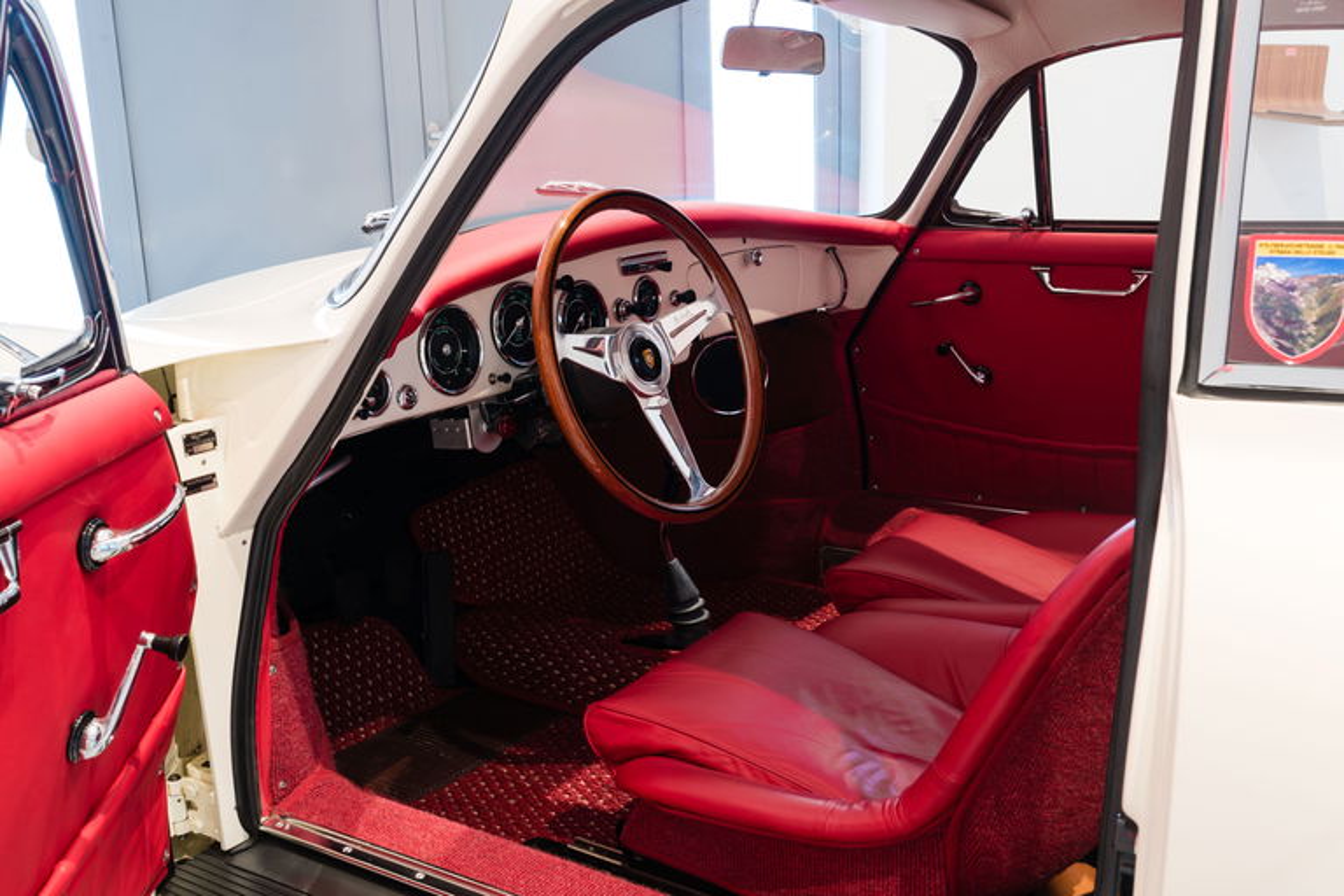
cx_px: 672
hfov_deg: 54.4
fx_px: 1307
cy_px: 448
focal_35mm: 35
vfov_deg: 37.9
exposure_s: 8
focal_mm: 35
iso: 100
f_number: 11
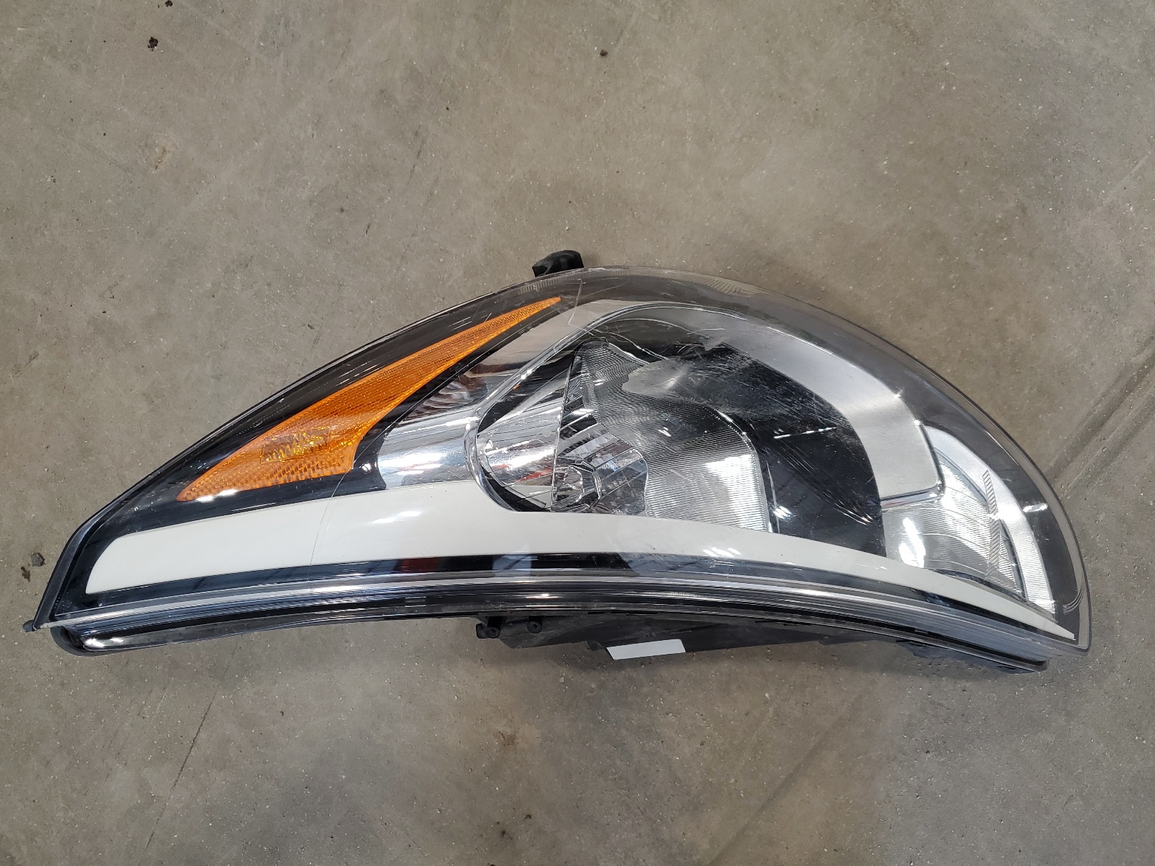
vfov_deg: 53.1
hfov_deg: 67.3
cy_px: 433
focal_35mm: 26
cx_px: 578
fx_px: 868
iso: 57
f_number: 1.5
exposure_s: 1/60.2
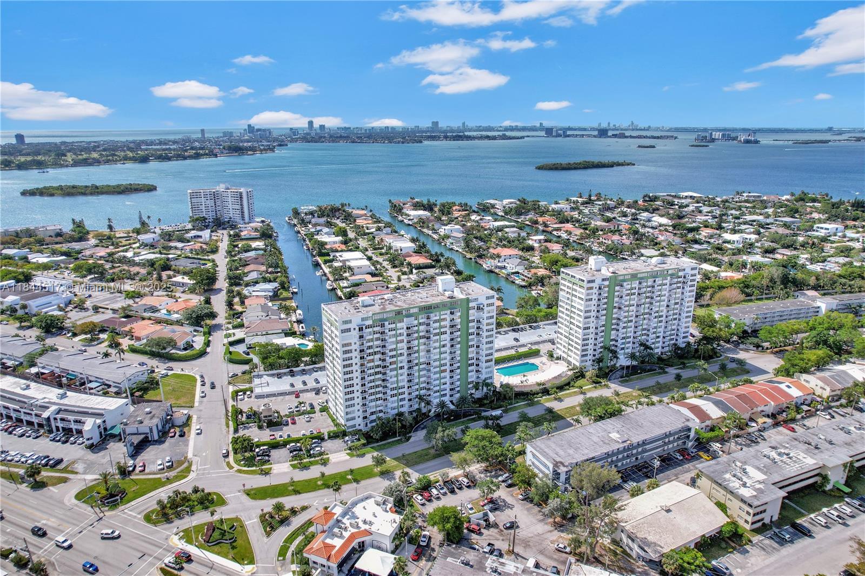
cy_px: 288
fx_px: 528
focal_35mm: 22
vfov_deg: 57.2
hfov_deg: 78.6
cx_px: 432
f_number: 2.8
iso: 100
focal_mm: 8.38
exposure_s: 1/1500
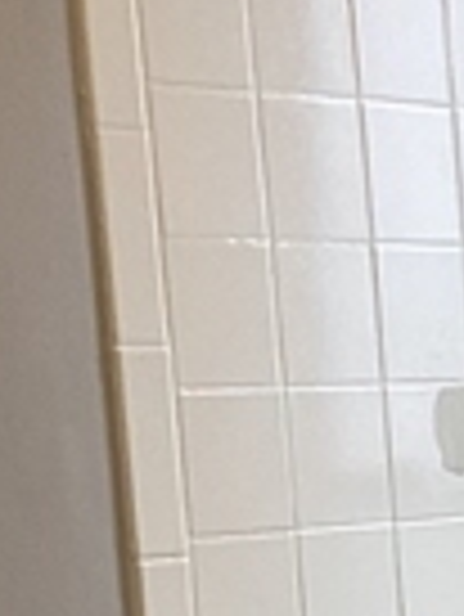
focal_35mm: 174
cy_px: 1034
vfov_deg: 10.8
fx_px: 3105
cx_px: 1086
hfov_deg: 8.0
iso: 64
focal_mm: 3.3
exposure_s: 1/60
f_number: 2.4
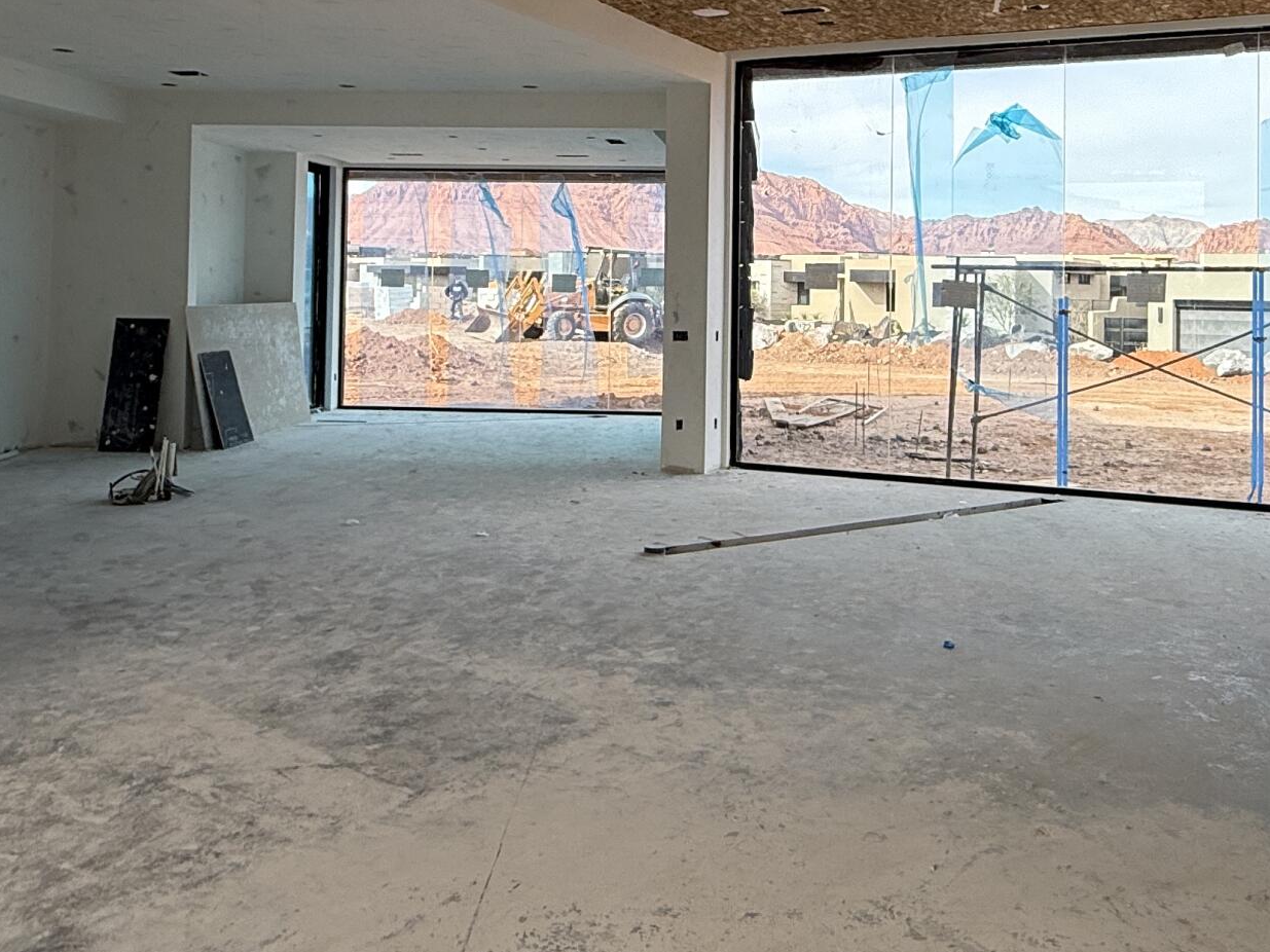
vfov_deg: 40.7
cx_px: 733
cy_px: 249
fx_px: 1247
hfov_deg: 53.7
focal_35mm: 34
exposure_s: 1/841
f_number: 2.2
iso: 50
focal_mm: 2.22
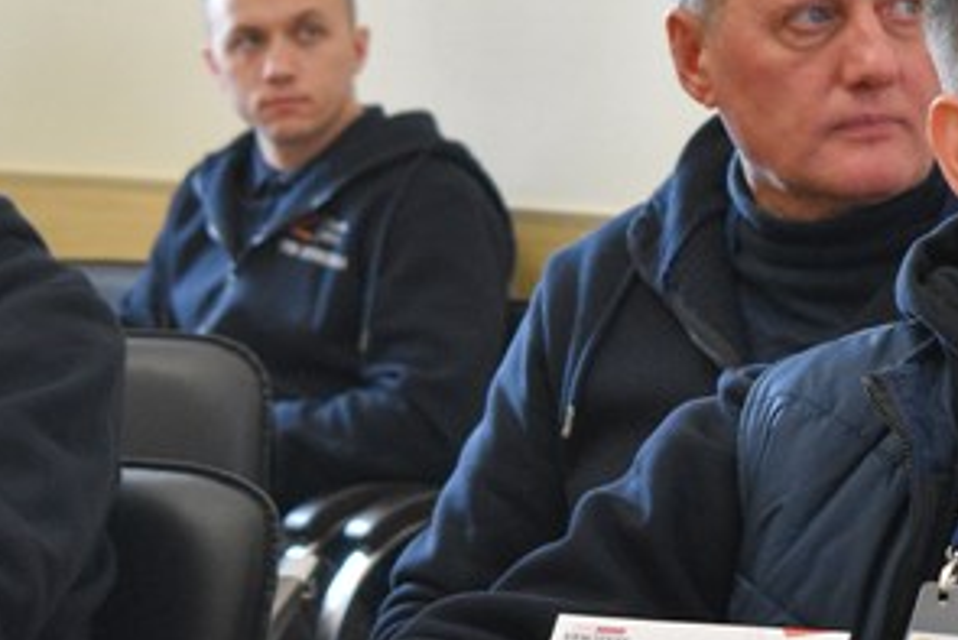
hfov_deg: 10.1
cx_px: 653
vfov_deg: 6.8
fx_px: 5404
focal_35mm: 203
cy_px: 387
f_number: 5.6
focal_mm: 52
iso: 1600
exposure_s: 1/40
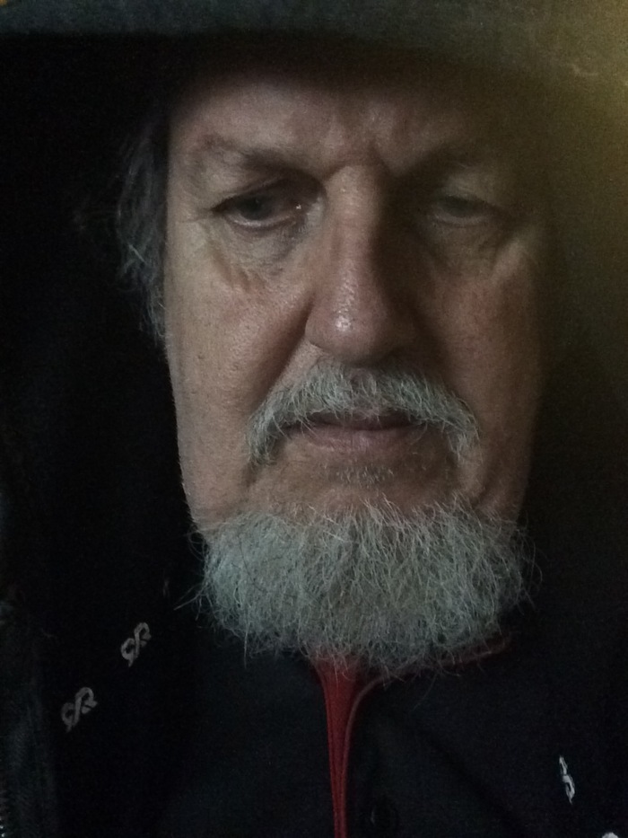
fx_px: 750
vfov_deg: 58.3
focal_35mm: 31
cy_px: 419
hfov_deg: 45.5
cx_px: 314
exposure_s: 1/15
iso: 1600
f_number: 2.4
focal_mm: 2.15
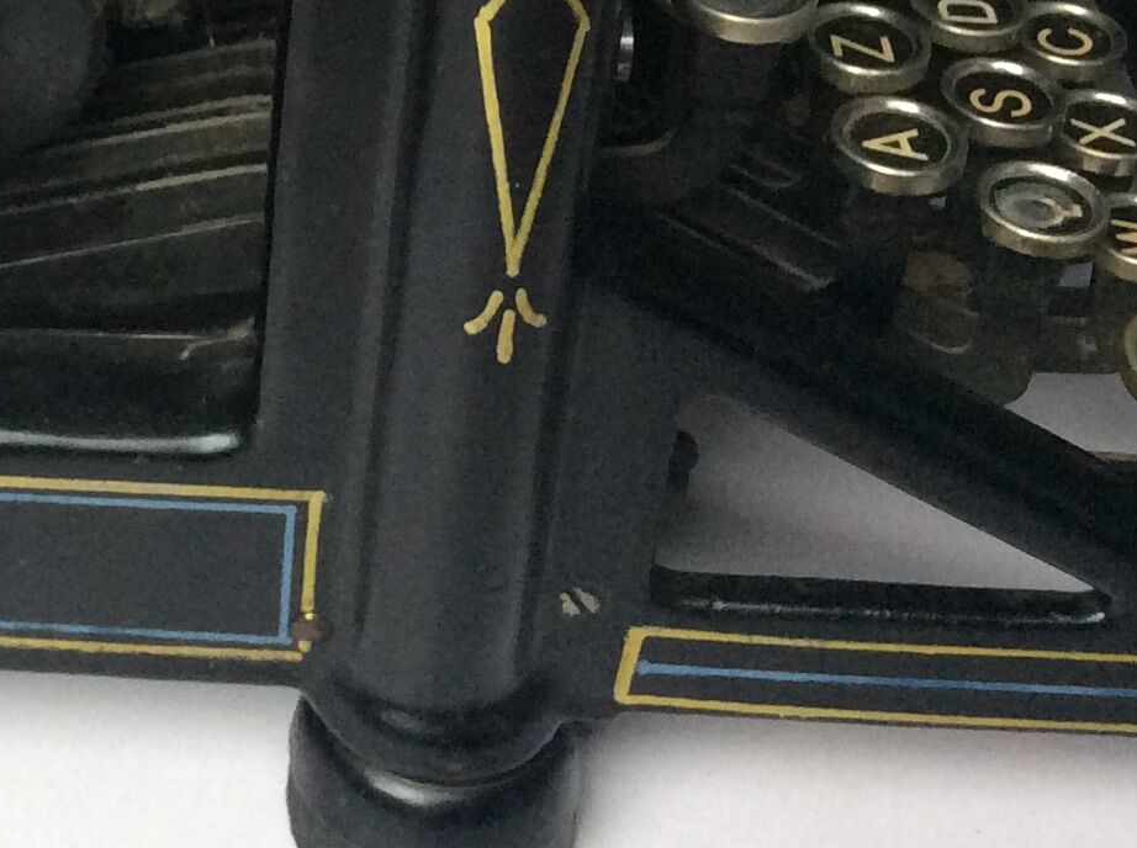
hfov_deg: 20.8
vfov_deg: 15.9
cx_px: -89
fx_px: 2951
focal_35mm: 90
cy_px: -89
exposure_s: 1/25
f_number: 2.4
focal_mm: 3.3
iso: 100
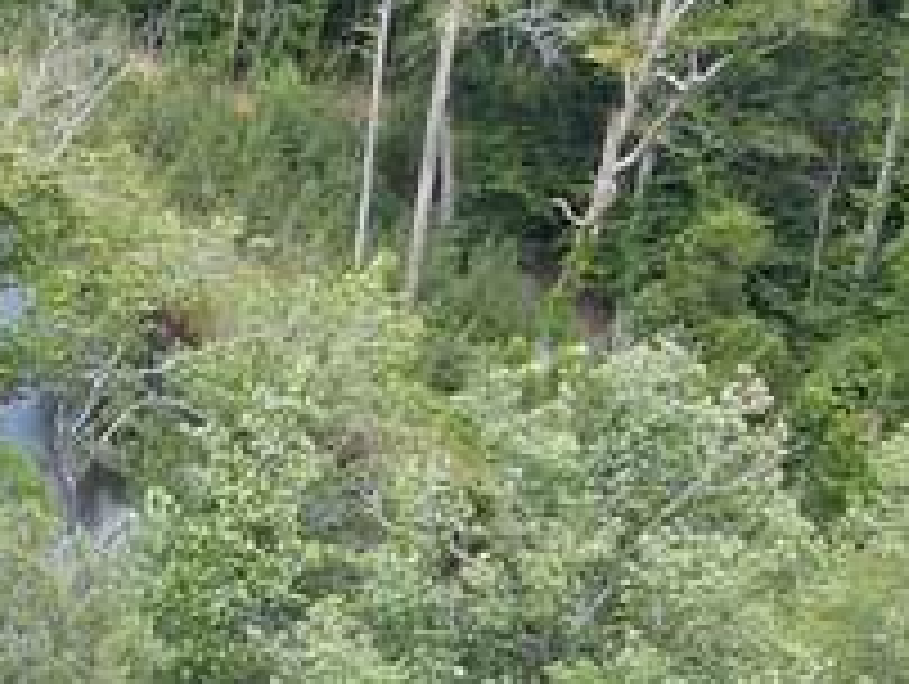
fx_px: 3996
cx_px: -774
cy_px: 1346
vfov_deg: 9.2
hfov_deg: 11.9
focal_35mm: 152
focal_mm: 4.5
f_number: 2.8
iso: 100
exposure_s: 1/125
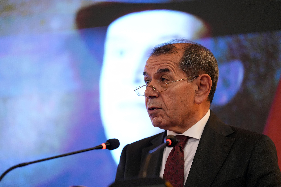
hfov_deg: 10.3
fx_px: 1561
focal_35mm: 200
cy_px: 94
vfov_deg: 6.9
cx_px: 140
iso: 3200
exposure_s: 1/320
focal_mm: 200
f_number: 2.8
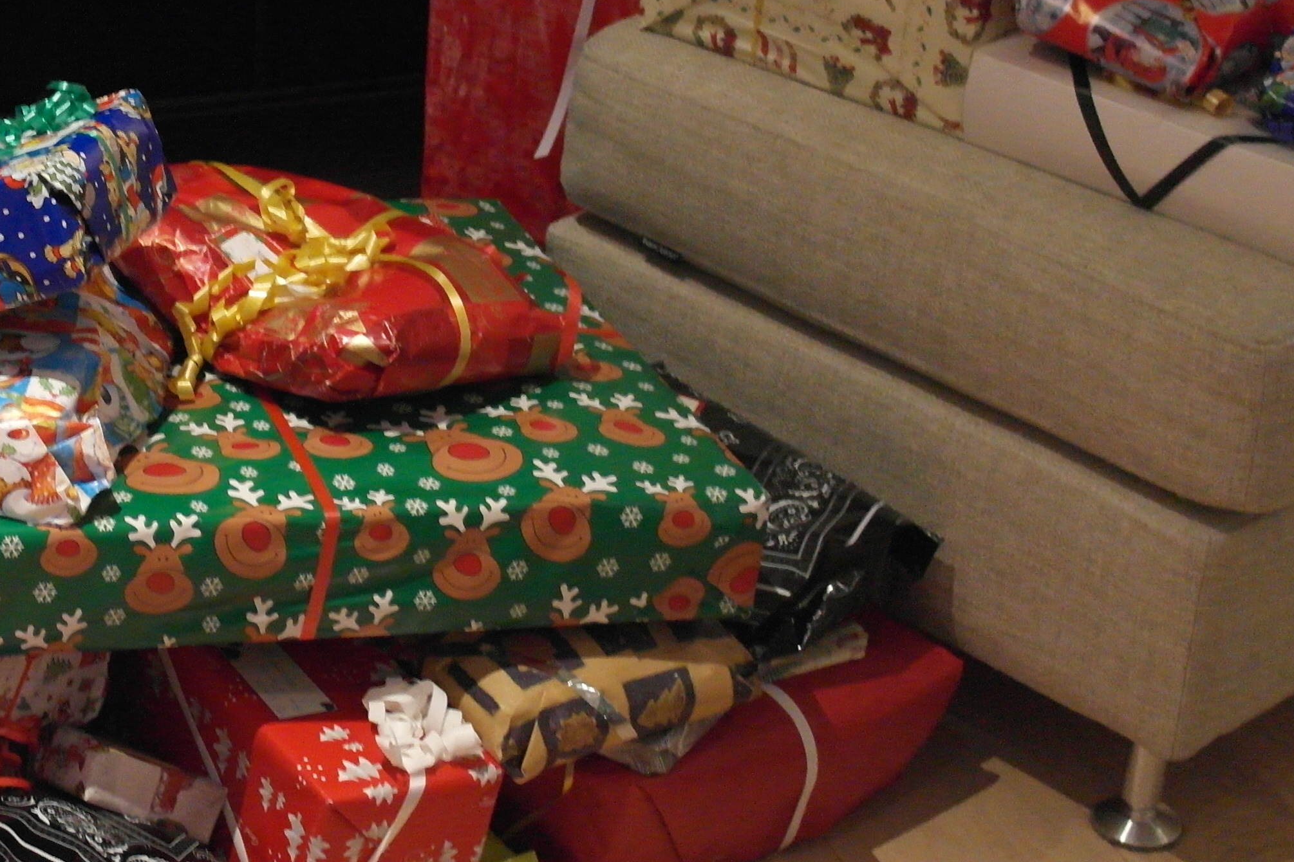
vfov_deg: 13.9
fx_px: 3522
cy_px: 203
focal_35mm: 98
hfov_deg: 20.3
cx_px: 62
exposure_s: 1/15
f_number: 4
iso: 1600
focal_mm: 24
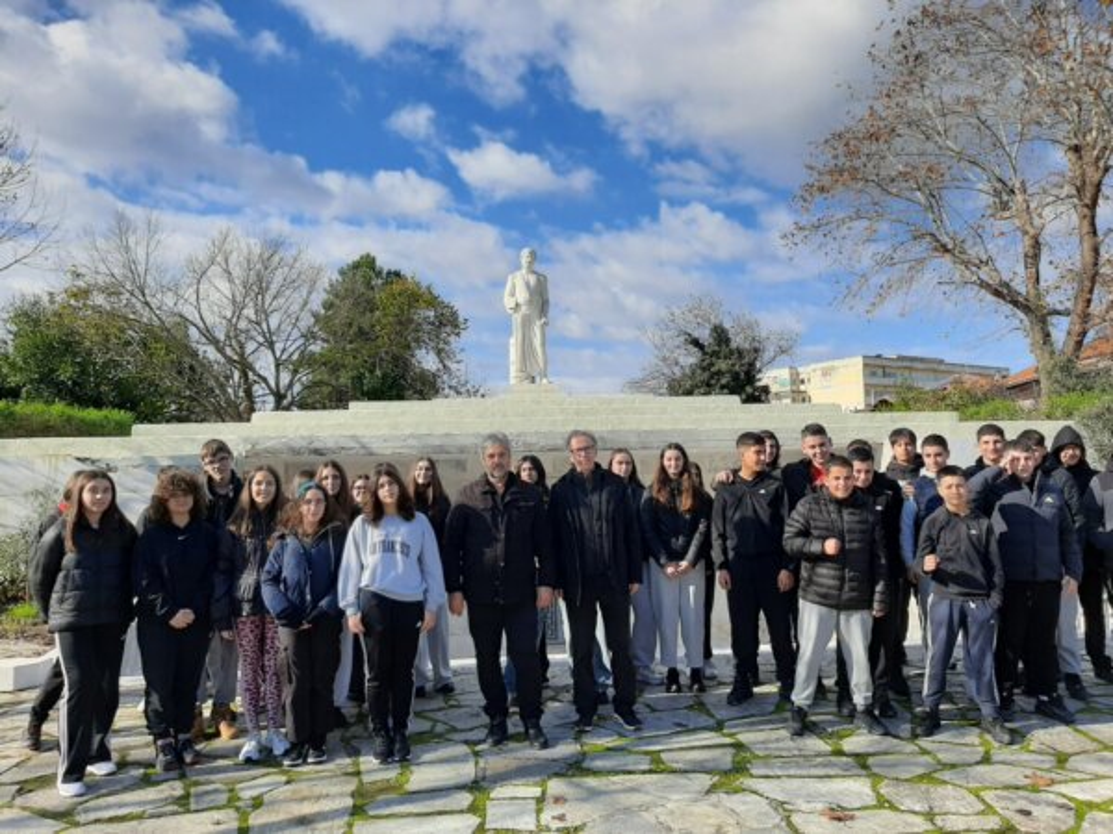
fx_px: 868
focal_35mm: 27
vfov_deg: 51.4
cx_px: 556
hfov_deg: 65.3
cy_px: 417
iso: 40
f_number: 1.7
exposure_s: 1/2445
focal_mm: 3.93
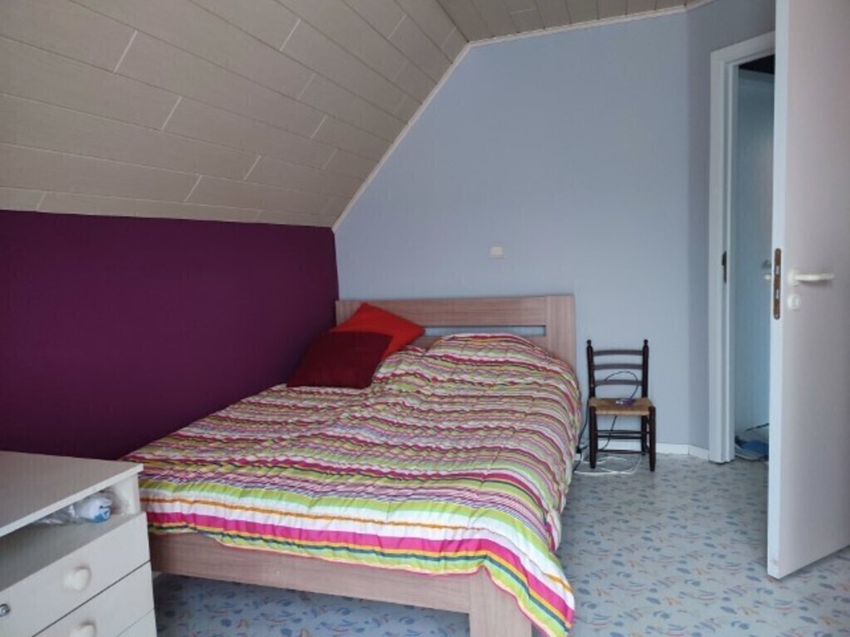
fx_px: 614
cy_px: 318
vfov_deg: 54.9
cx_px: 425
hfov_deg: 69.4
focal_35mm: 25
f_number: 1.9
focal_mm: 6.04
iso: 1358
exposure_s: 1/20
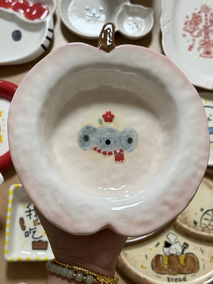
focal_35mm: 48
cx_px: 106
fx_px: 394
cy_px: 142
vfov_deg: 39.7
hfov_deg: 30.3
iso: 50
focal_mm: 6.76
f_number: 1.78
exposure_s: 1/50
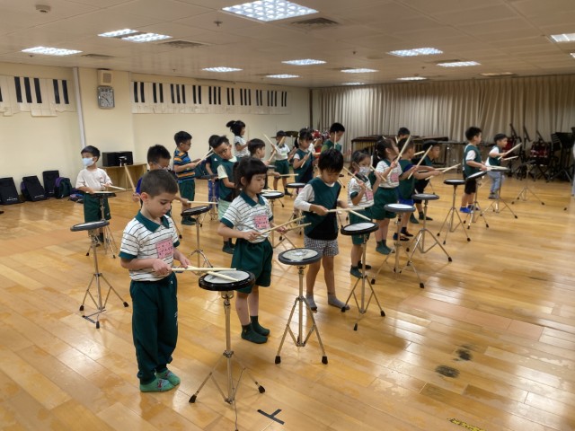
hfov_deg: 67.3
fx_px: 432
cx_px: 288
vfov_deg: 53.1
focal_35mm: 26
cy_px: 216
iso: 80
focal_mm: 4.25
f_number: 1.8
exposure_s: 1/60
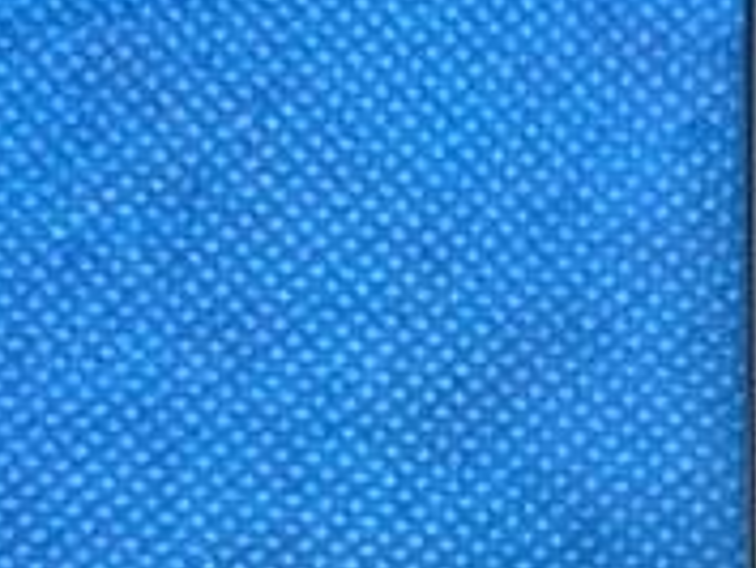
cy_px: 807
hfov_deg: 19.5
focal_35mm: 94
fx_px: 2054
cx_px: 935
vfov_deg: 14.8
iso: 125
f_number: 1.8
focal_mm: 4.25
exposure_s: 1/60
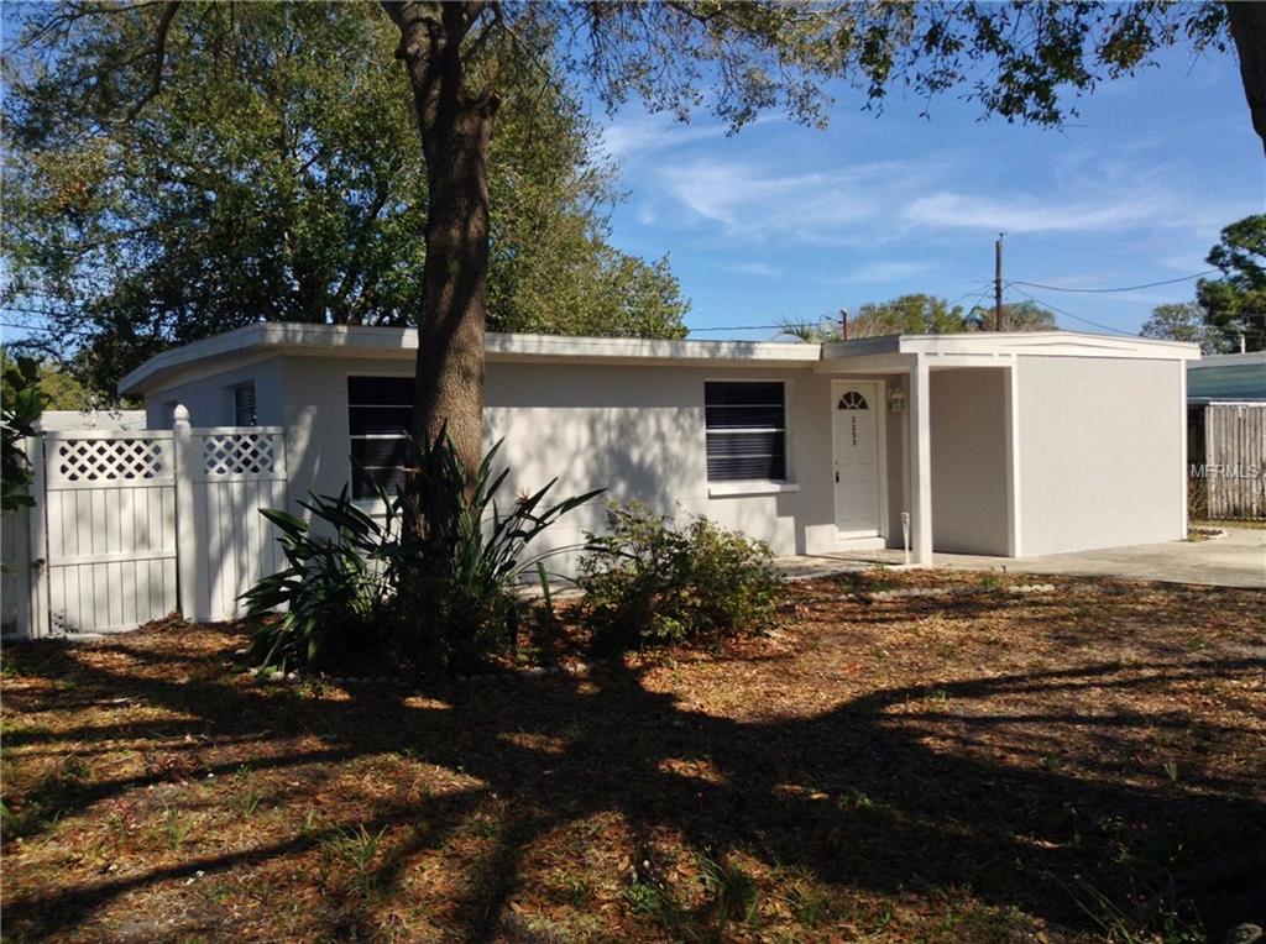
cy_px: 472
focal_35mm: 33
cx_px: 633
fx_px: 1205
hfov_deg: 55.4
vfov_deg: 42.8
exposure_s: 1/1233
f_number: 2.4
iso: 25
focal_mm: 3.3
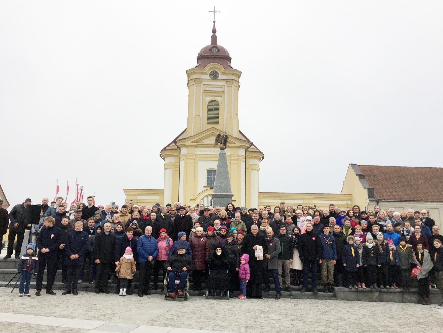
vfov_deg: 48.2
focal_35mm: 29
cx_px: 222
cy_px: 166
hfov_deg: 61.7
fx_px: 371
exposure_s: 1/444
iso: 32
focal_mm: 4.15
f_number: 2.2
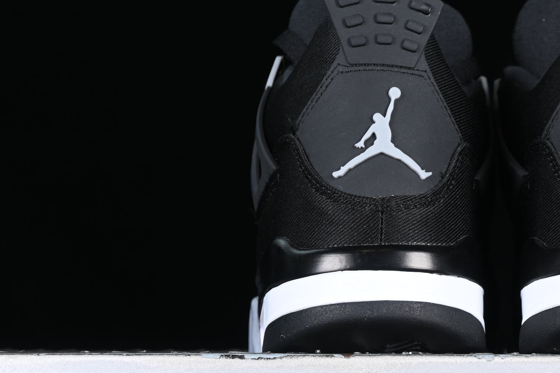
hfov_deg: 14.2
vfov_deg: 9.6
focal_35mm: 143
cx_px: 511
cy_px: 136
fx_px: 2224
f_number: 6.3
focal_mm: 50
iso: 160
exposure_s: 1/60
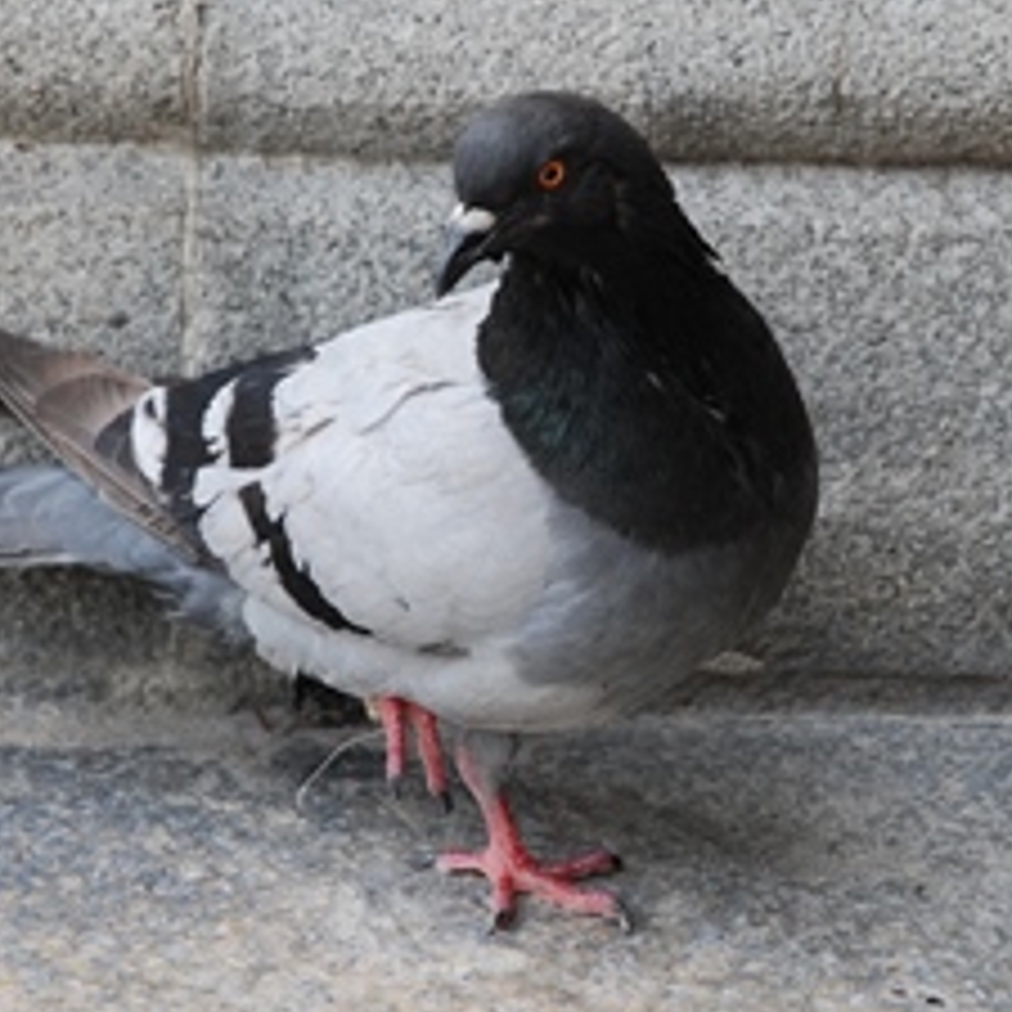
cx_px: 544
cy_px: 468
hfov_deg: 9.8
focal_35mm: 178
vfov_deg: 9.8
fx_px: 5887
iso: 320
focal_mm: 70
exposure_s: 1/125
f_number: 5.6
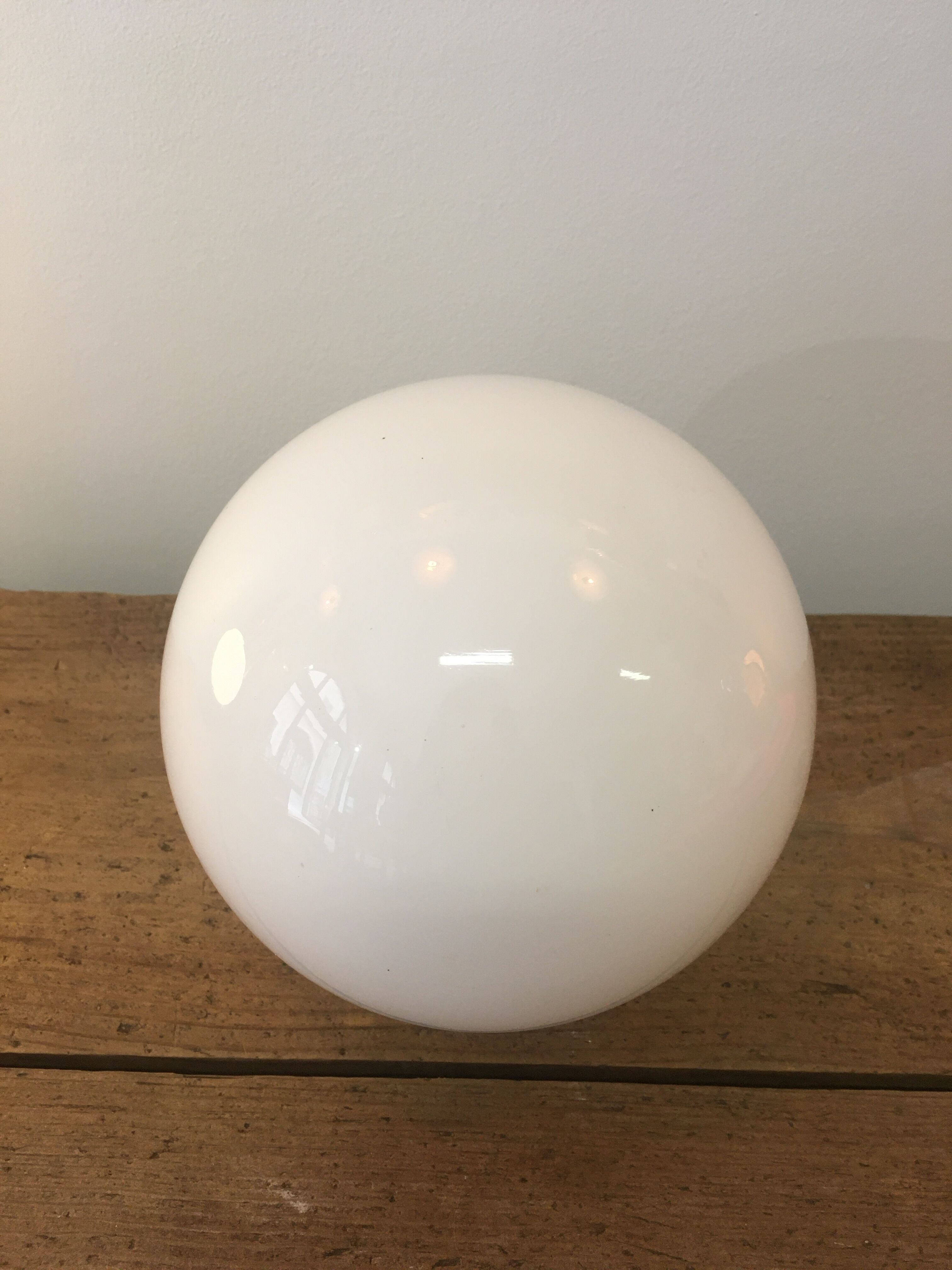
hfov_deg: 48.2
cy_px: 635
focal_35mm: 29
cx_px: 476
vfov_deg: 61.7
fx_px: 1063
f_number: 2.2
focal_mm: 4.15
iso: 64
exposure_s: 1/33
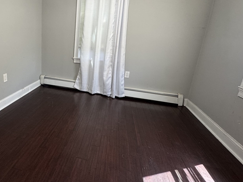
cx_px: 66
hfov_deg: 69.9
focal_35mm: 23
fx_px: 161
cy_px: 78
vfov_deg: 58.6
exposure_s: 1/120
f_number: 2.2
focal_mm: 2.22
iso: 200
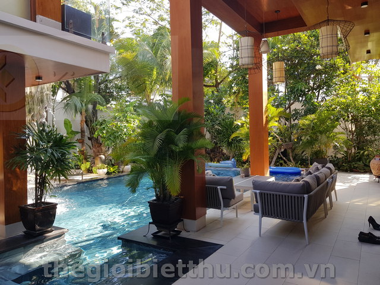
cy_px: 142
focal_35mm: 26
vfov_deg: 53.1
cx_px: 190
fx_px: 285
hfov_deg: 67.3
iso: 40
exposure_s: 1/241
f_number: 1.7
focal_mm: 4.3
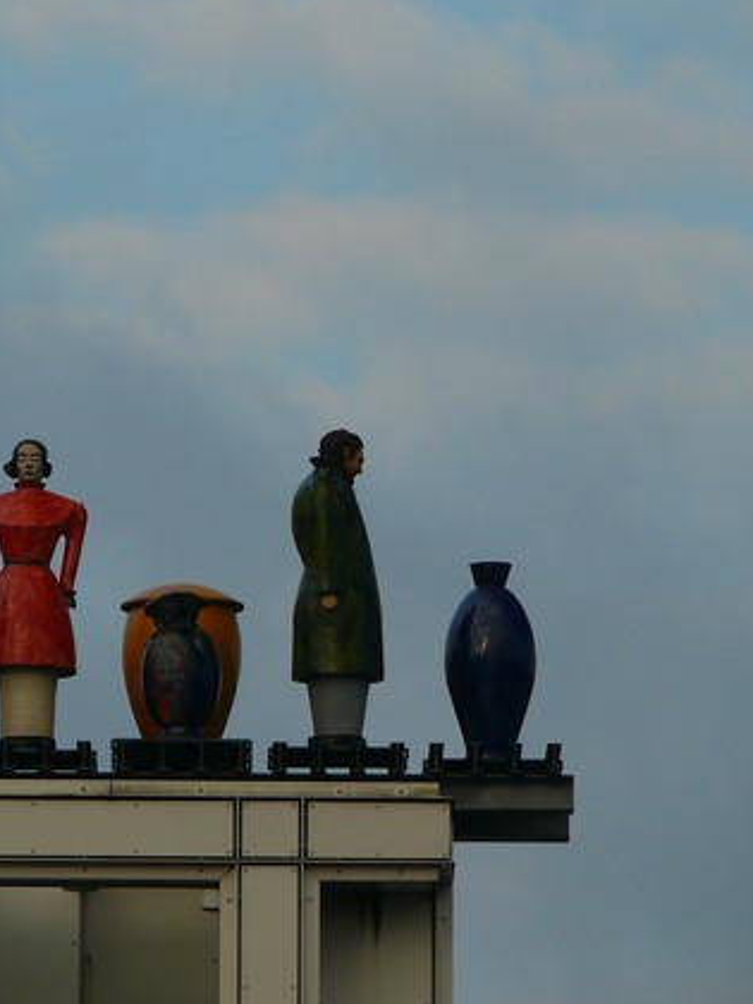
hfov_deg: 2.7
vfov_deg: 3.6
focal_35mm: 550
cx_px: -67
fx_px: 15952
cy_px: 359
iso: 100
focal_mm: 65.1
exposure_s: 1/200
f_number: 5
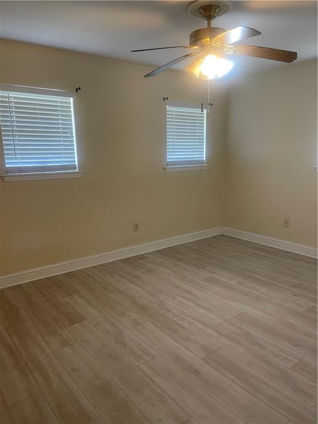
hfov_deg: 53.1
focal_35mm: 26
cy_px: 212
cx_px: 159
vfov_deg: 67.3
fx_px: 318
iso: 100
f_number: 1.6
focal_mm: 5.1
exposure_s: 1/60
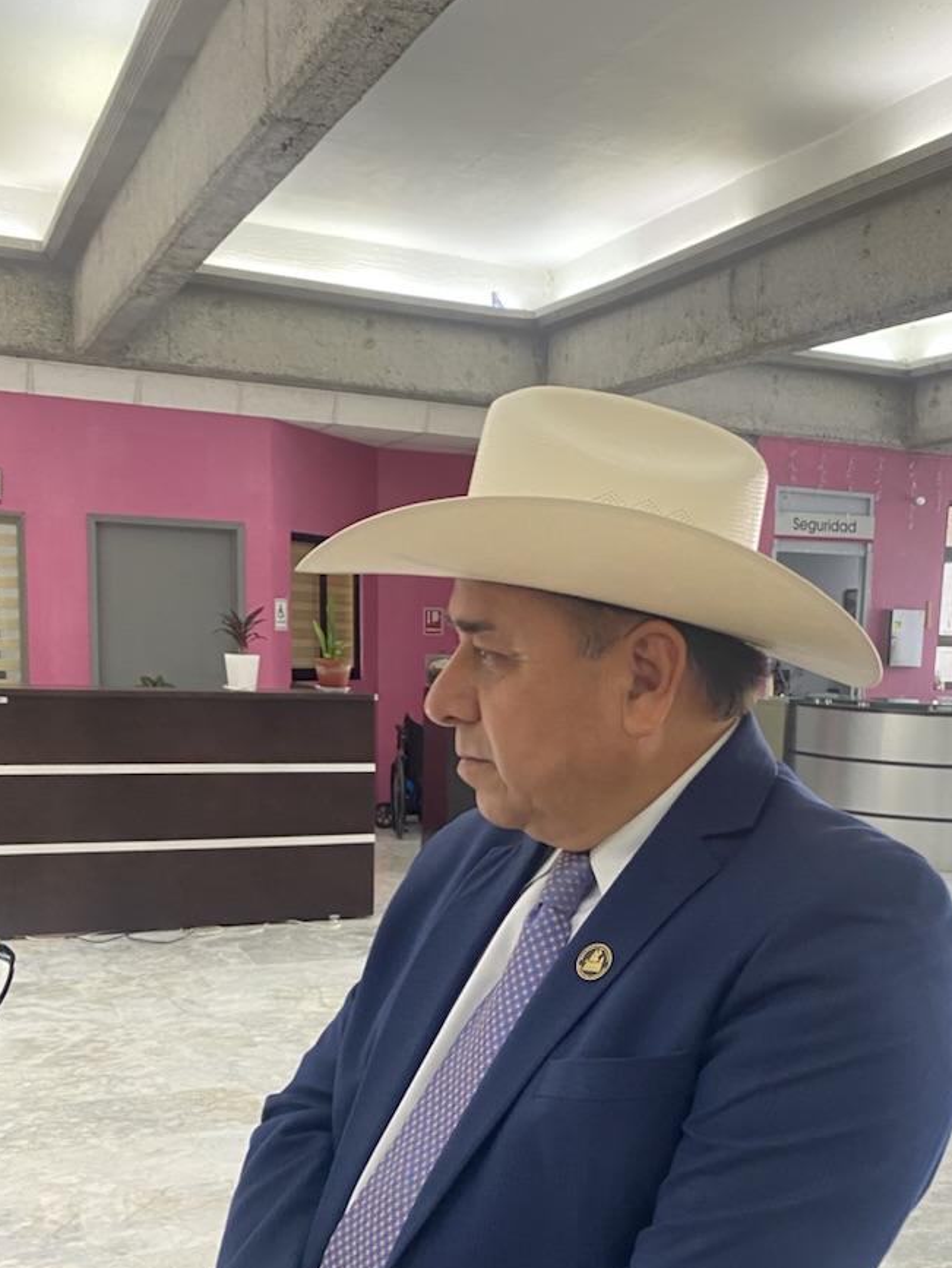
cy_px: 895
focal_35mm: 39
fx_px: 1429
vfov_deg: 46.7
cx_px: 683
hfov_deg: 36.2
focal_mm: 4.25
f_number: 1.8
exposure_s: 1/60
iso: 125
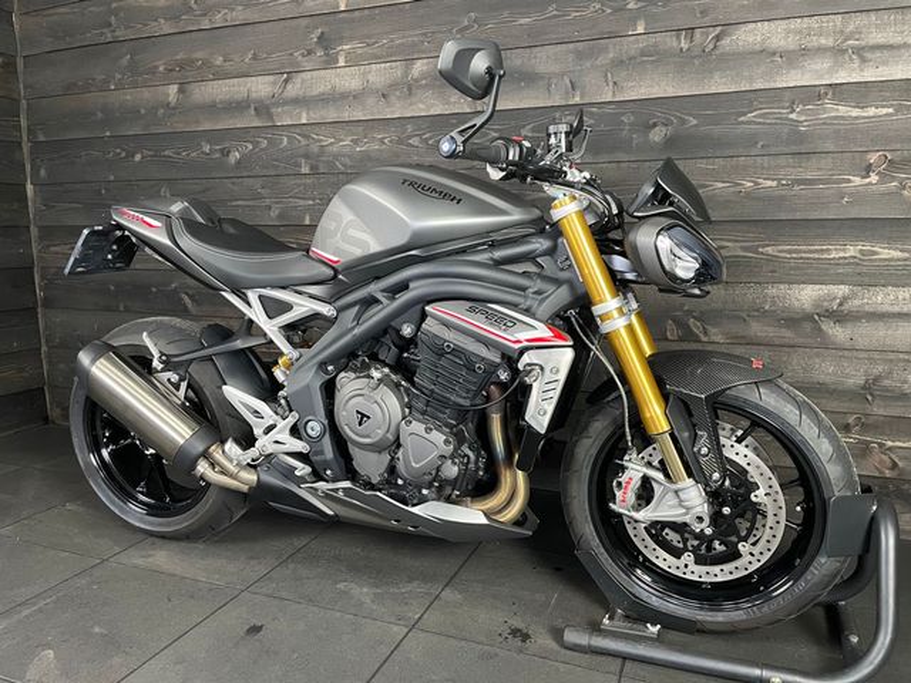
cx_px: 456
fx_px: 684
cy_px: 342
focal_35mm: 26
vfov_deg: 53.1
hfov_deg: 67.3
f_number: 1.6
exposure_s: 1/33
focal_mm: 4.2
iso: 500
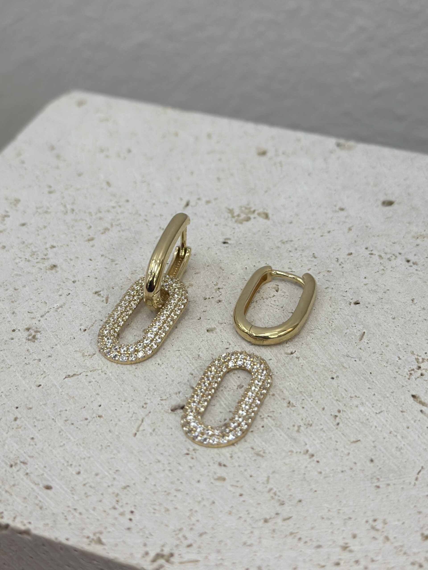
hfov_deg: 30.3
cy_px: 285
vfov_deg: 39.7
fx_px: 791
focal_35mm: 48
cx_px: 214
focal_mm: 6.86
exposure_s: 1/491
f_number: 1.78
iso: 80
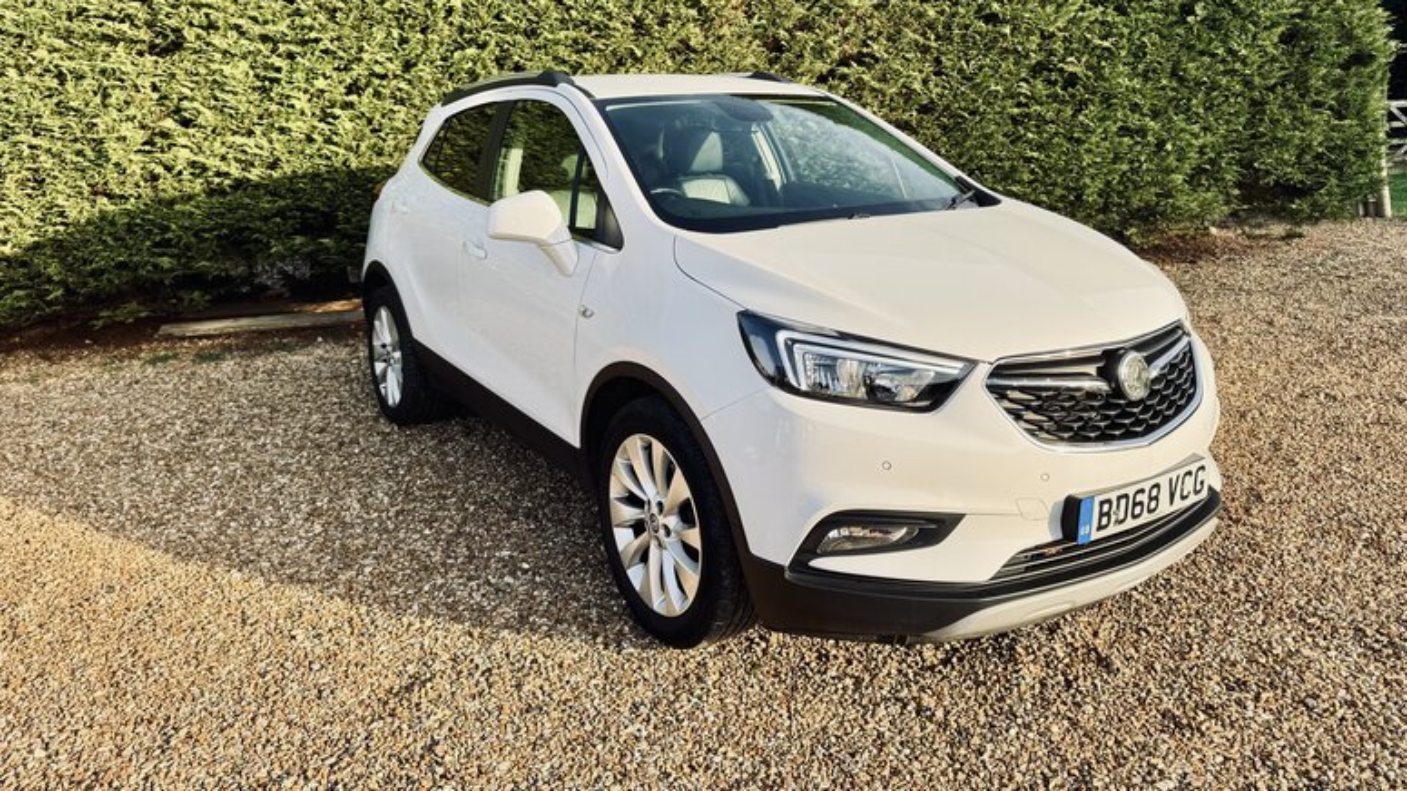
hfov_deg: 69.9
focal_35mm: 27
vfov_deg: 42.3
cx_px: 715
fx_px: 1007
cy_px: 263
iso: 80
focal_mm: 6.76
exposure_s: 1/782
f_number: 1.78
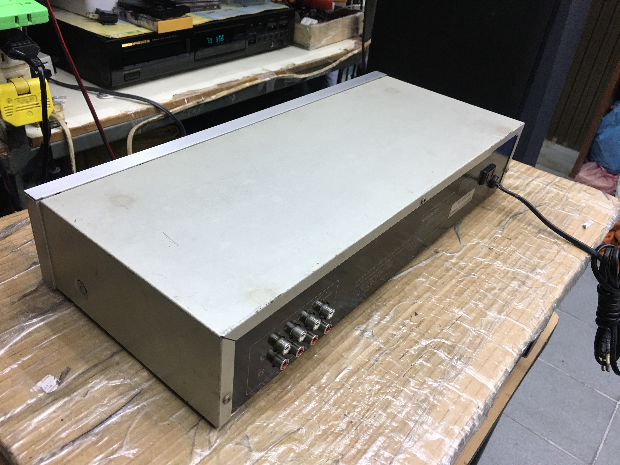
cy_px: 232
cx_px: 310
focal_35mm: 29
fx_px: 519
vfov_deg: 48.2
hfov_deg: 61.7
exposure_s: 1/17
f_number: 2.2
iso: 50
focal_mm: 4.15
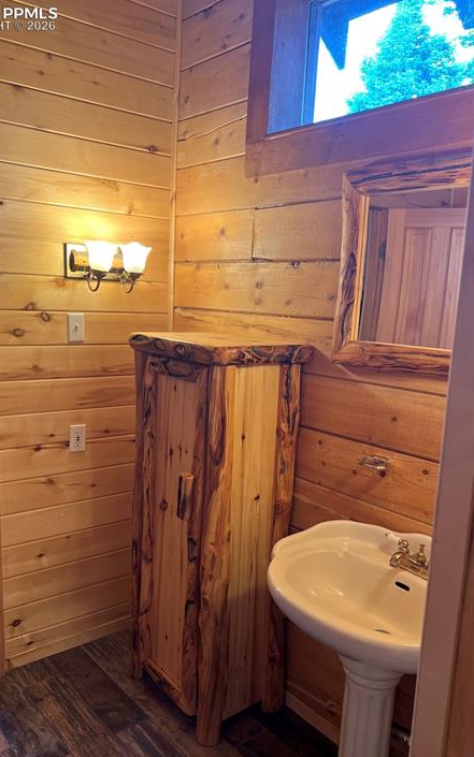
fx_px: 620
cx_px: 246
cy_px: 409
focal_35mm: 30
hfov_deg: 41.9
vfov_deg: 62.8
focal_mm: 5.7
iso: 64
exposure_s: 1/60
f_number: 1.5
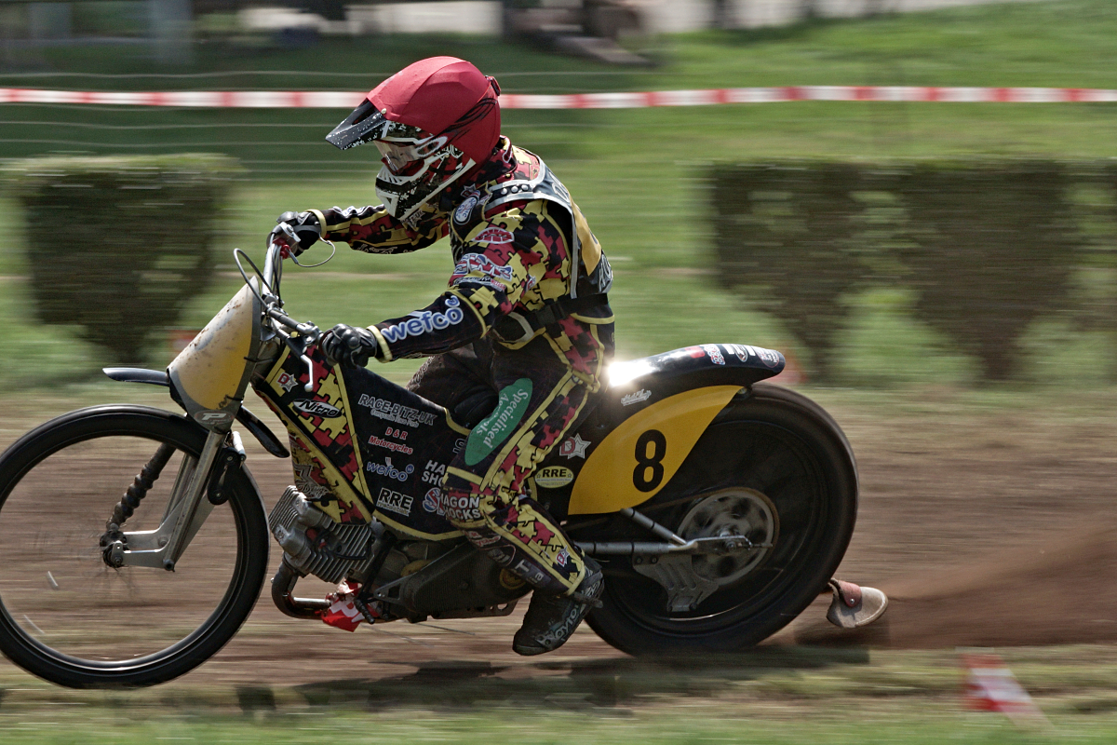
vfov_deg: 3.7
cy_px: 372
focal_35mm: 375
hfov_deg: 5.5
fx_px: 11635
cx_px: 558
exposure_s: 1/250
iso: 200
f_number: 16
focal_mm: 250
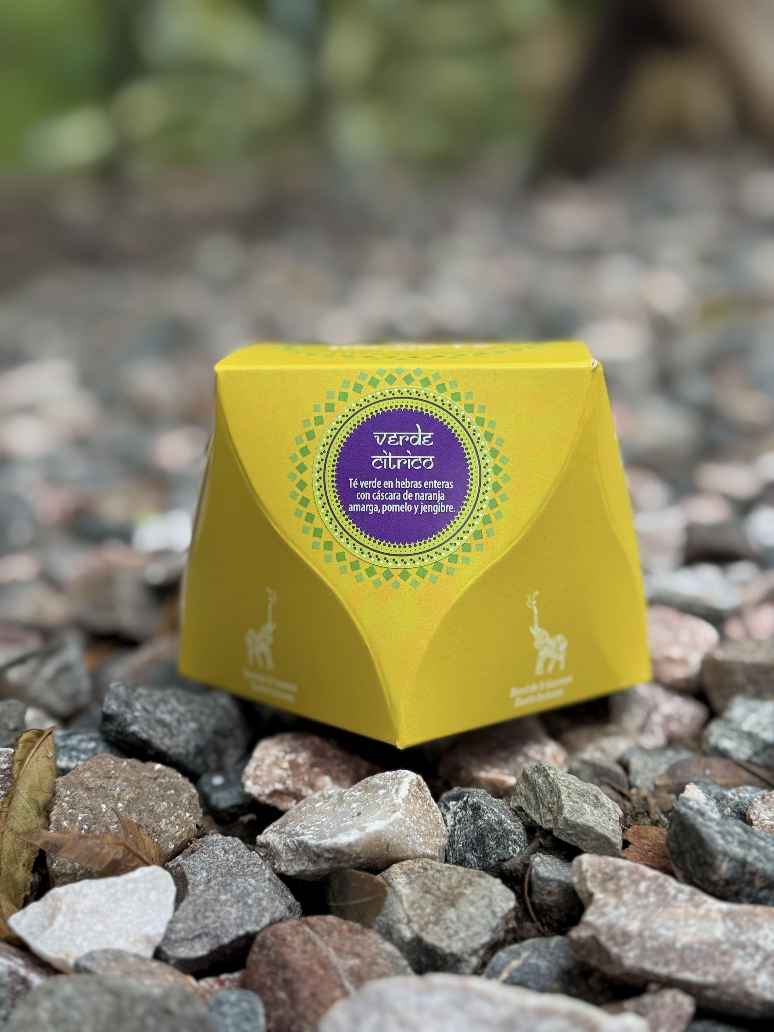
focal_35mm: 48
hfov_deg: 30.3
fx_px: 1431
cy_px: 516
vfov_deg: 39.7
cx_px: 387
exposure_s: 1/127
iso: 50
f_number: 1.78
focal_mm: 6.76
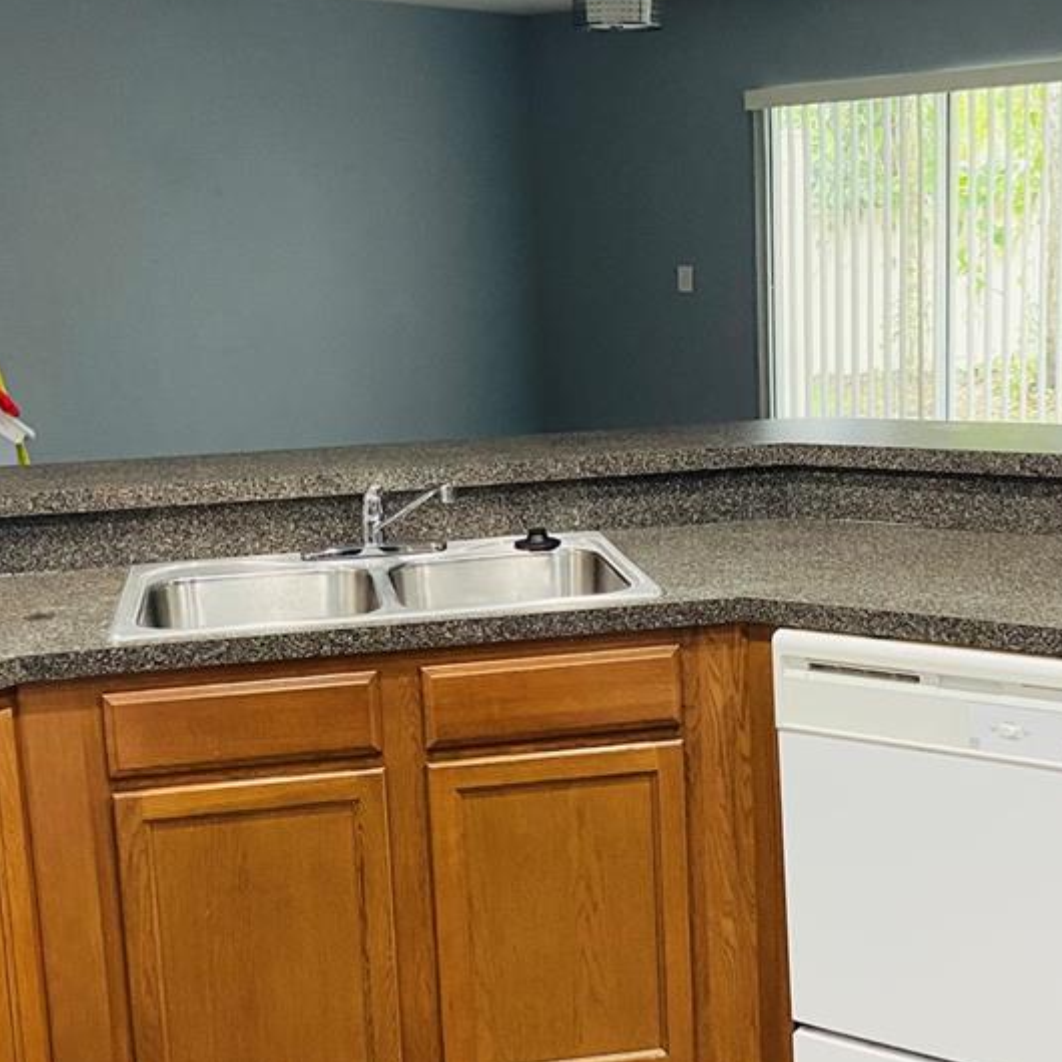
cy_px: 561
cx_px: 547
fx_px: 1805
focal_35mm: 52
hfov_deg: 32.8
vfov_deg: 32.8
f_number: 1.8
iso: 320
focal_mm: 4.25
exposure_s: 1/60
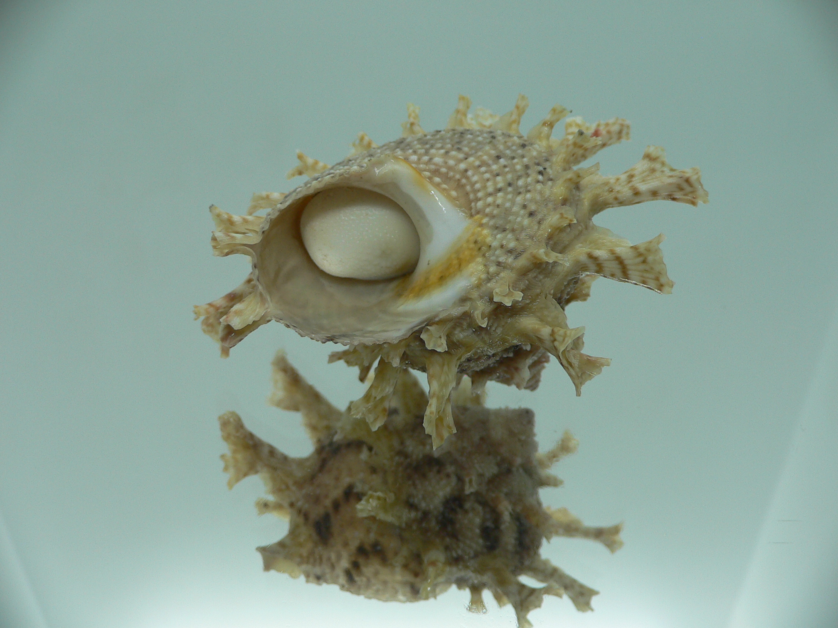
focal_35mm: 35
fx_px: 847
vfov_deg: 40.7
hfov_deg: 52.6
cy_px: 314
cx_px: 419
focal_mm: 4.6
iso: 80
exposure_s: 1/60
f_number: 2.8
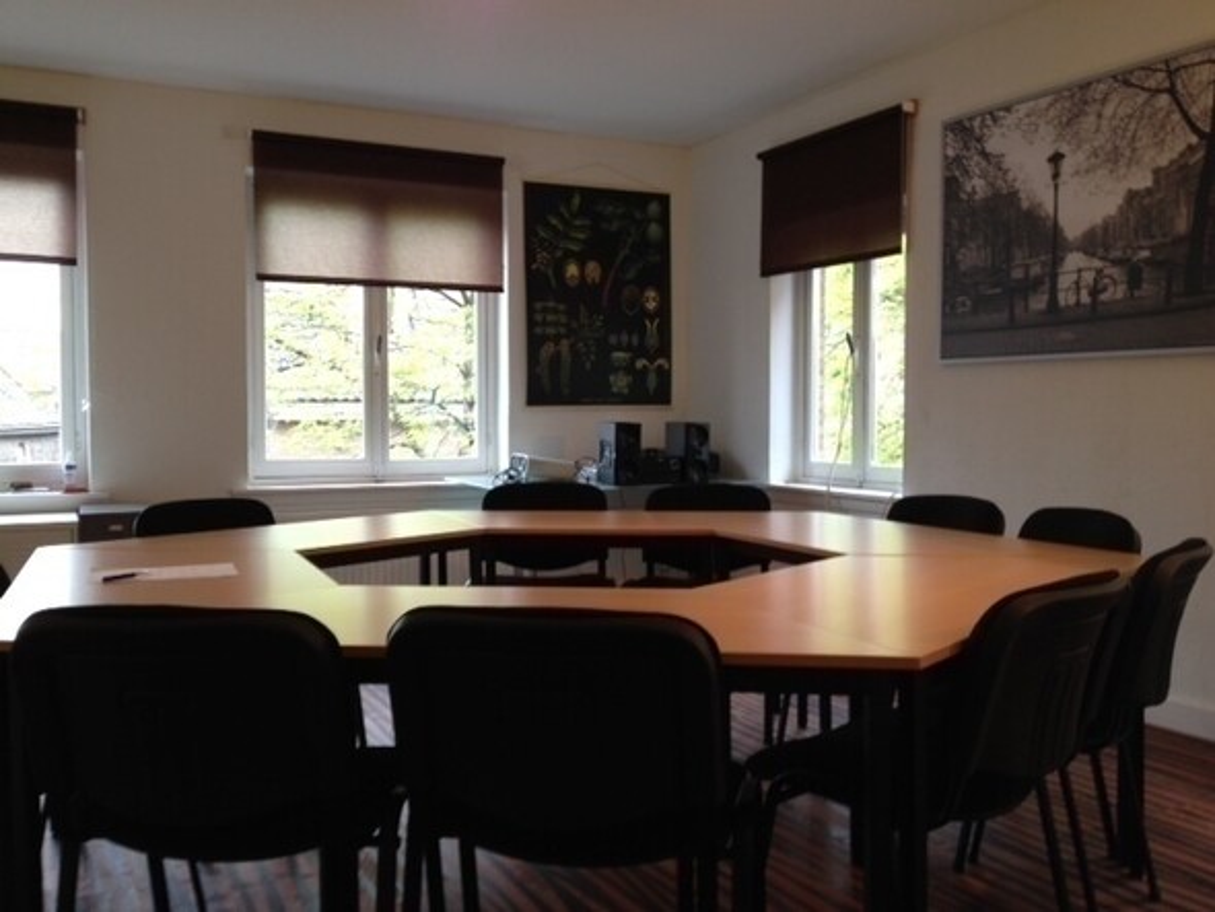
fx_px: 1229
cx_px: 608
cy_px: 456
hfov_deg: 52.6
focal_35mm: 35
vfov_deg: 40.7
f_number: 2.4
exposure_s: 1/20
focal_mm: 4.28
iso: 50
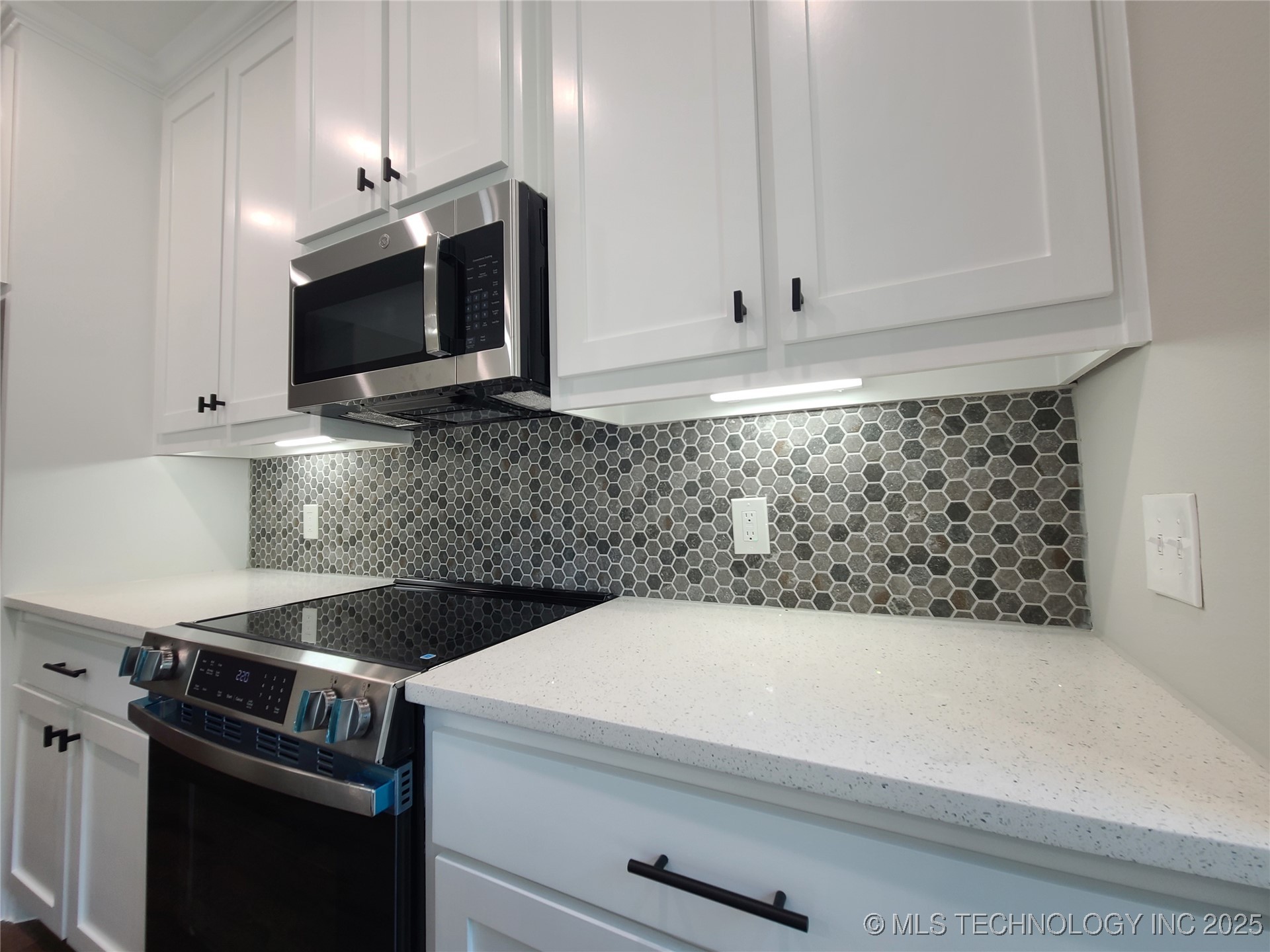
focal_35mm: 13
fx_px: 477
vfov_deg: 89.9
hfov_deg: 106.2
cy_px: 476
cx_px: 635
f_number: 2.2
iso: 80
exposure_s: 1/60
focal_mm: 2.2
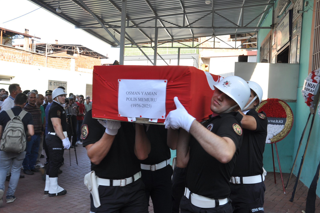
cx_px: 163
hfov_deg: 51.9
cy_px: 109
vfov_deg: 35.9
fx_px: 329
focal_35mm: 37
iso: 200
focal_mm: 24
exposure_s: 1/60
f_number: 8
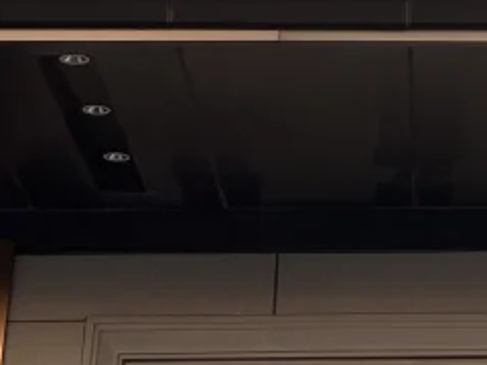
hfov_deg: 12.2
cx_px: 651
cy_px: -233
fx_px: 2195
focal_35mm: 156
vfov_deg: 9.2
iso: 32
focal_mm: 5.7
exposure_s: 1/129
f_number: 1.5
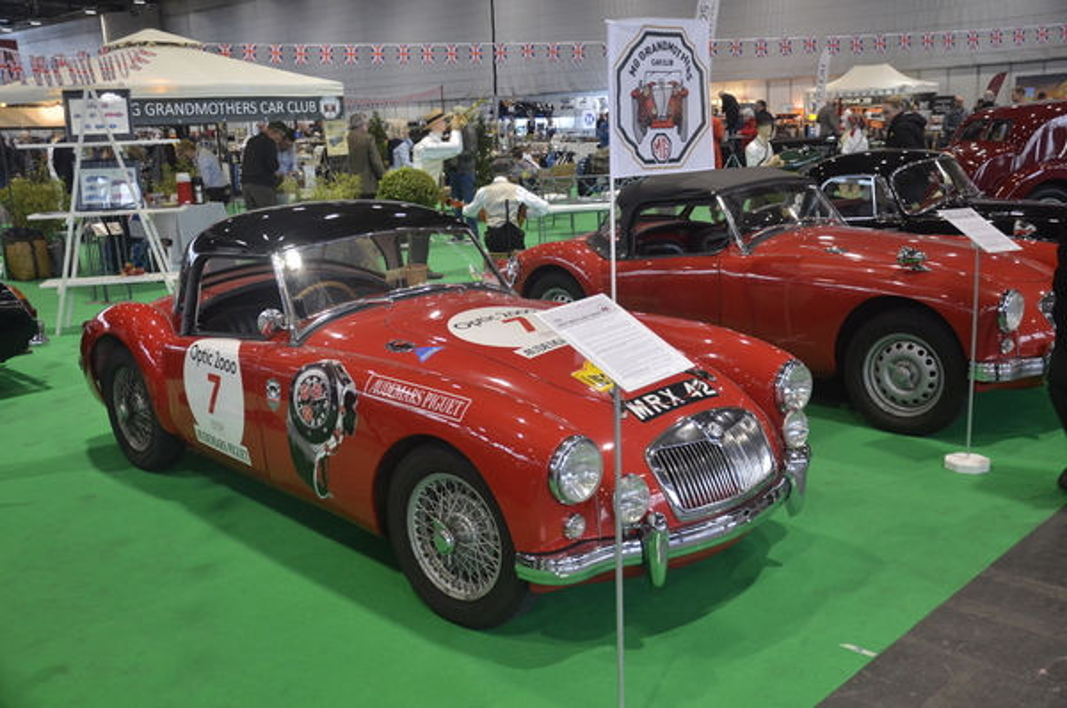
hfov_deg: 53.2
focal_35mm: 36
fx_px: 1065
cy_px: 354
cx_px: 534
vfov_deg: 36.8
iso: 800
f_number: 3.8
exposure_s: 1/40
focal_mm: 24
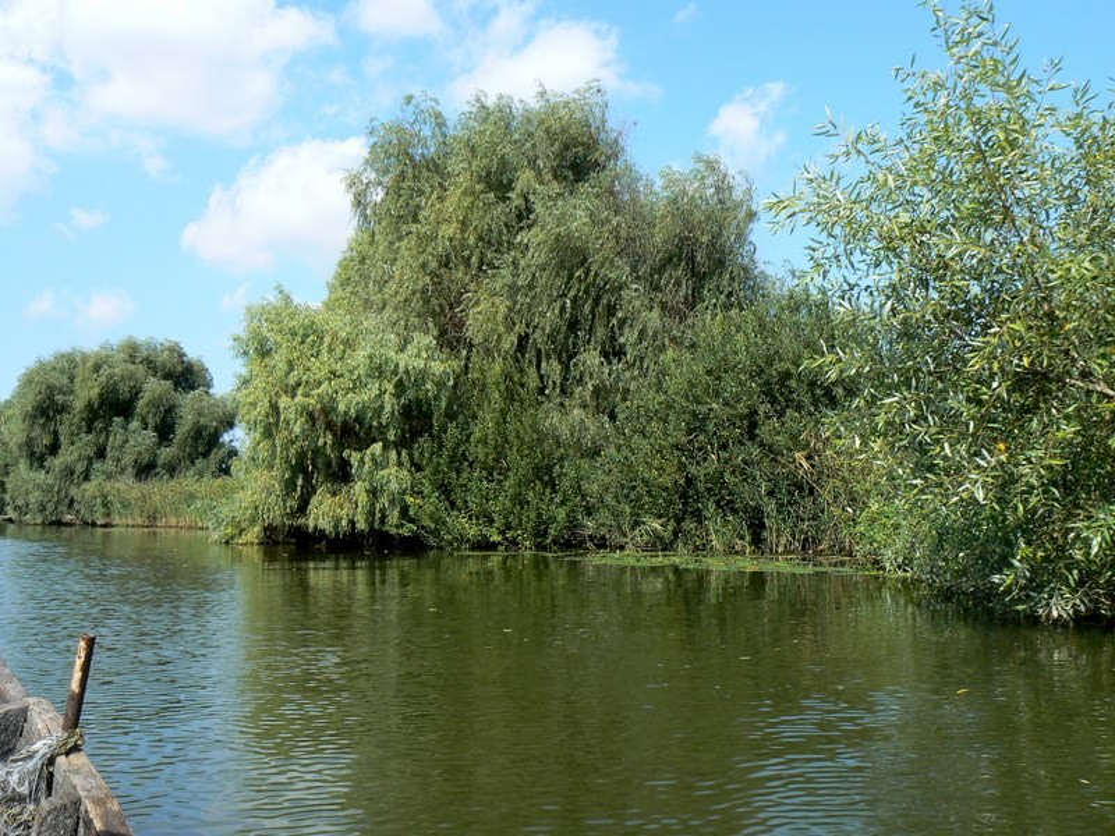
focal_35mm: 36
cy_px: 418
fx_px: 1160
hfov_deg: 51.4
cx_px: 558
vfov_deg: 39.7
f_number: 8
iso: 100
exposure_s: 1/250
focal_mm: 6
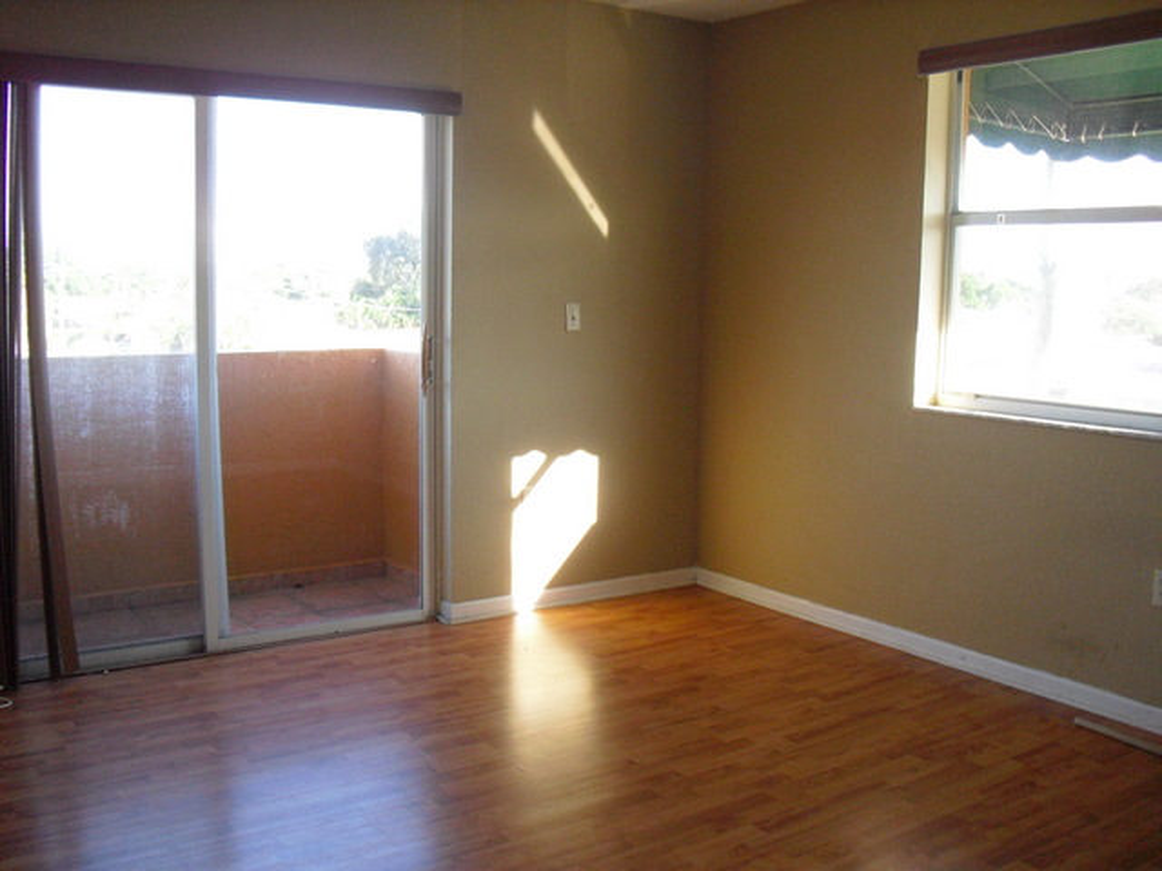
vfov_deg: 39.7
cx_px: 581
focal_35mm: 36
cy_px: 436
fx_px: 1208
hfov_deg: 51.4
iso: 400
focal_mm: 6.3
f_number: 3.1
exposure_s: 1/250
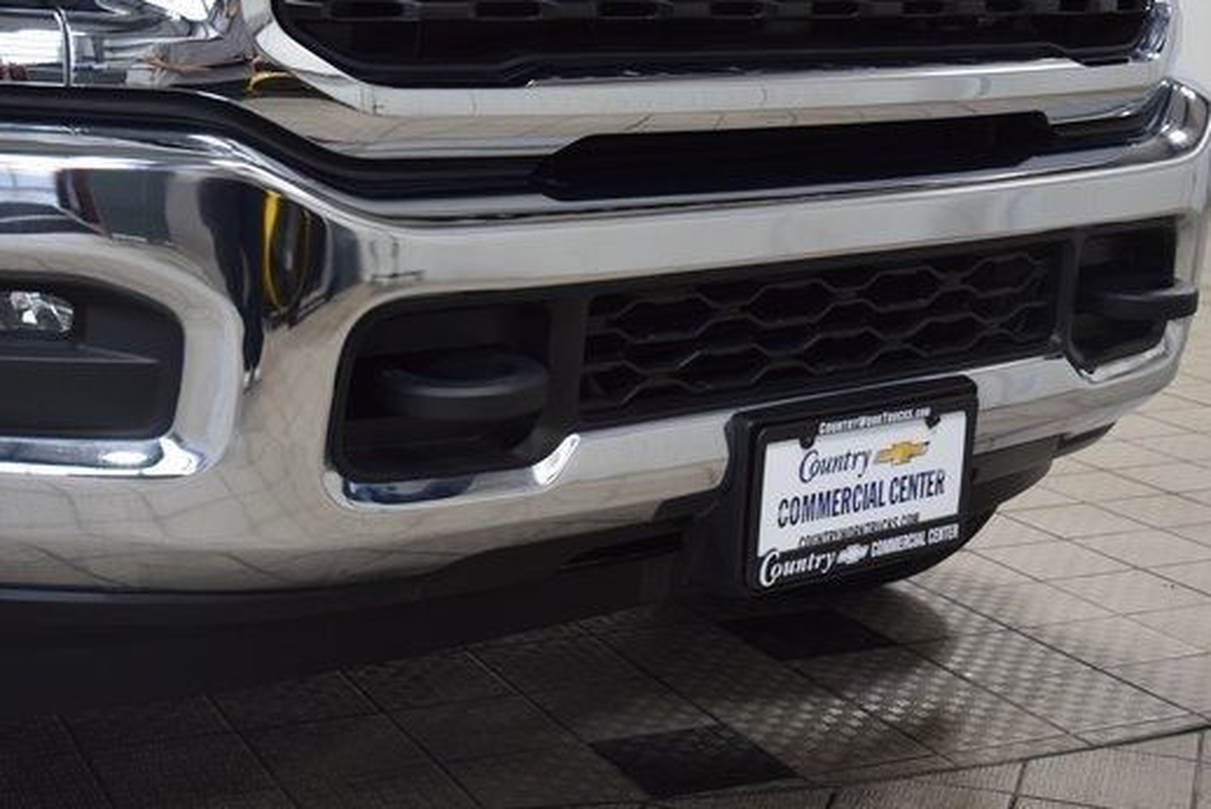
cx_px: 505
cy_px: 392
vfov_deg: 21.6
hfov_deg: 31.8
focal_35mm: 63
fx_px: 2120
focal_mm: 34
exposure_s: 1/60
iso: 1600
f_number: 6.3
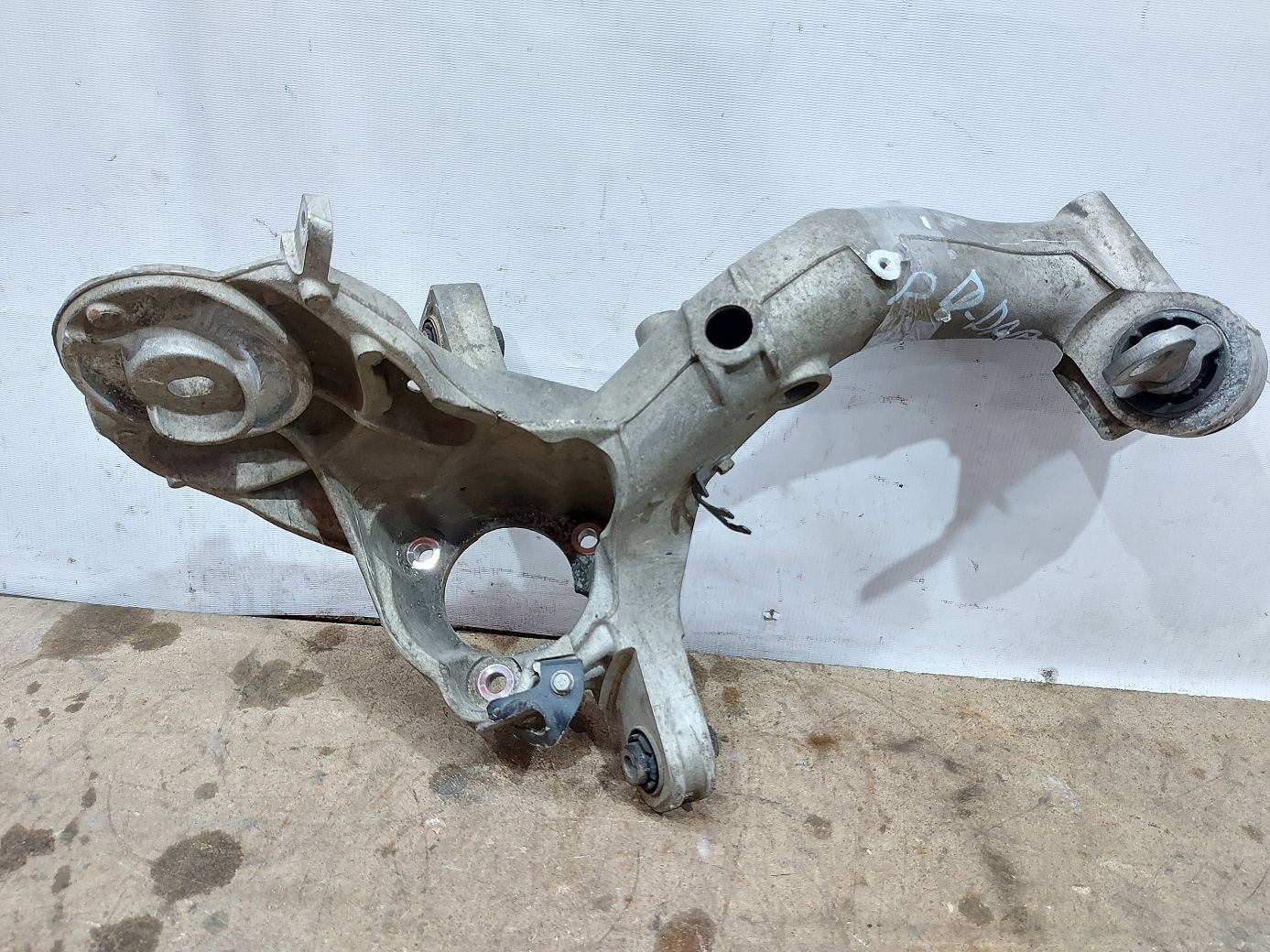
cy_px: 476
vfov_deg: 56.8
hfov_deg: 71.6
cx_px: 635
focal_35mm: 24
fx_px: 880
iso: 250
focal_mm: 5.23
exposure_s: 1/33
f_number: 1.8
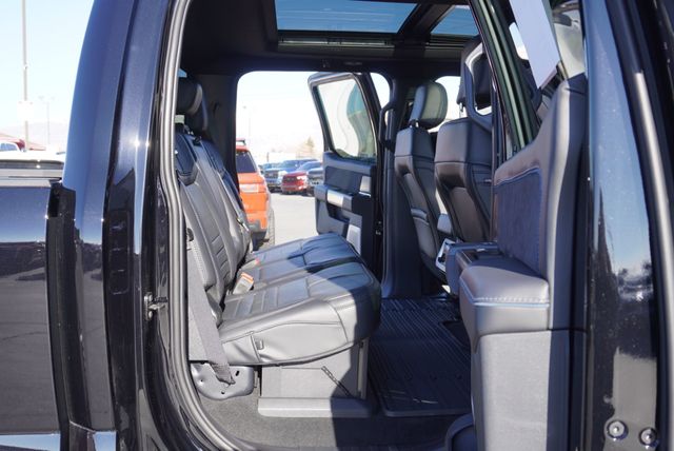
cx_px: 337
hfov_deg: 57.2
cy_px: 226
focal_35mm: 33
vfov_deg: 40.0
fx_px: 618
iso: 100
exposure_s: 1/125
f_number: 5.6
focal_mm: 22
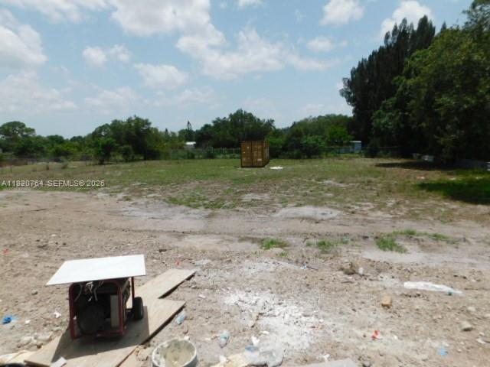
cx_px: 245
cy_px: 184
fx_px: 326
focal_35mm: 23
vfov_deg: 58.9
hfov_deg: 73.9
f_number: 6
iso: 125
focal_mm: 4
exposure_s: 1/800
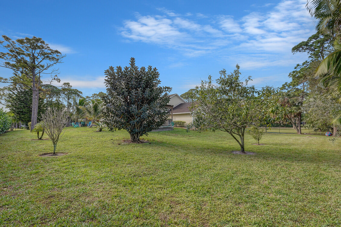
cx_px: 170
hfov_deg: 95.0
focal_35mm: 16
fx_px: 156
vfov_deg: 72.1
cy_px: 114
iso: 320
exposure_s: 1/125
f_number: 11
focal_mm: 16.5
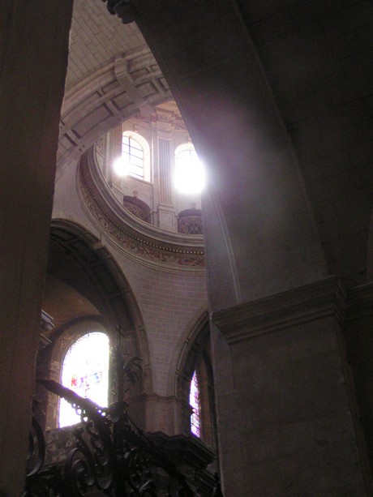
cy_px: 248
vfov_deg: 40.4
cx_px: 186
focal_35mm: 47
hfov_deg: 30.9
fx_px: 675
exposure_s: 1/50
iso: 400
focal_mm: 7.3
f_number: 3.5
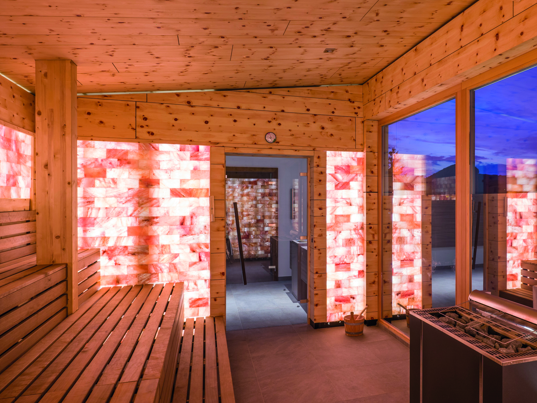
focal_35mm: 26
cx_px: 354
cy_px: 211
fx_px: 403
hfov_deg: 65.7
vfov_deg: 53.0
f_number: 16
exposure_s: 1/2
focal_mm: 18
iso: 100
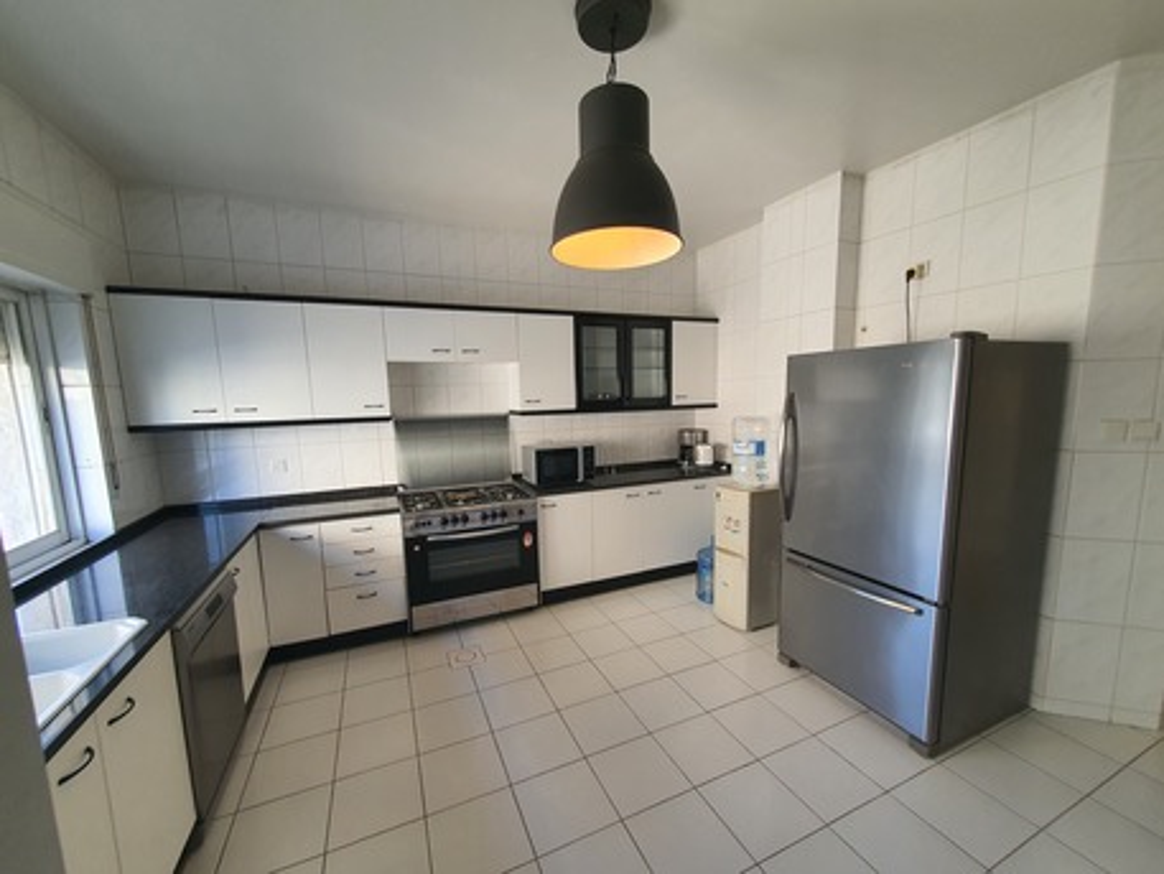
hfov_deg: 106.2
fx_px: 437
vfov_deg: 89.9
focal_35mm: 13
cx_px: 582
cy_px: 437
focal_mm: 1.8
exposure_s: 1/50
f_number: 2.2
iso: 80
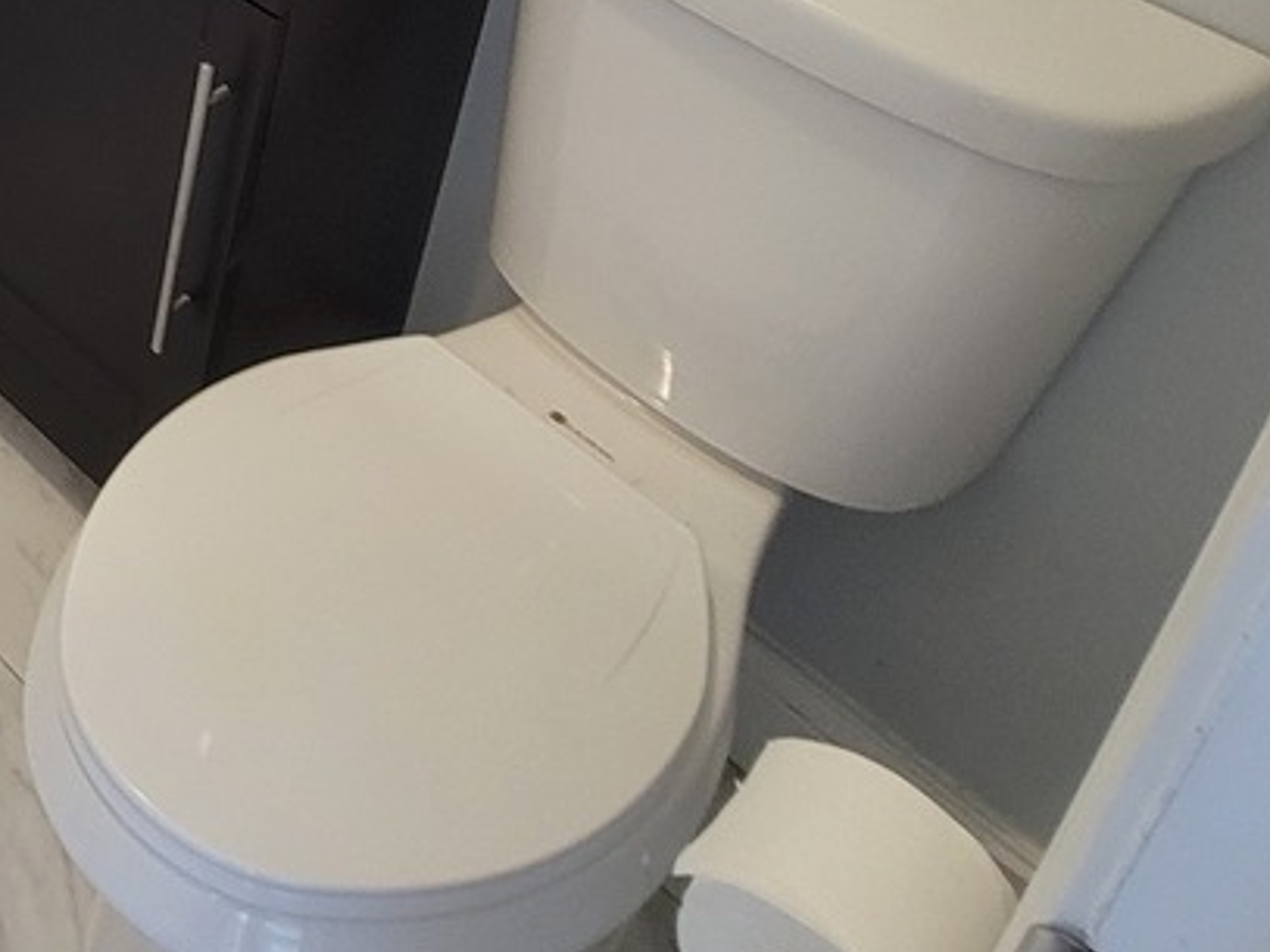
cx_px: -309
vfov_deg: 25.4
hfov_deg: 32.7
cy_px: -396
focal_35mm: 46
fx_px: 1687
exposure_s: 1/30
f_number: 2.2
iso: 320
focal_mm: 2.2
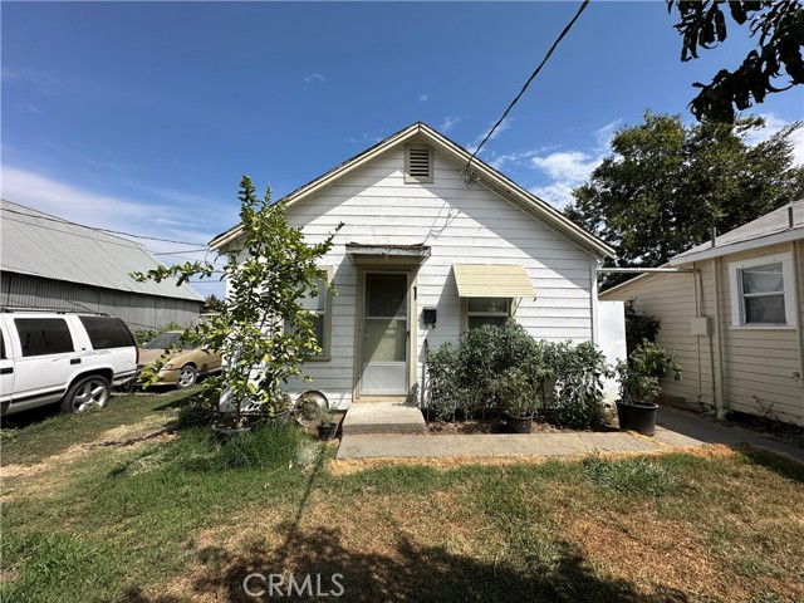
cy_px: 302
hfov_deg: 102.1
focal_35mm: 14
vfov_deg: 85.7
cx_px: 402
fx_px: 325
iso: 50
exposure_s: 1/3509
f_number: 2.2
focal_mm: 2.22
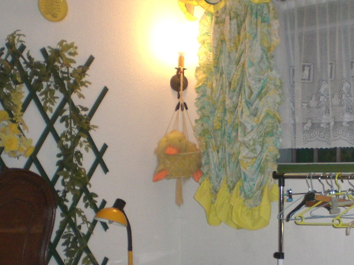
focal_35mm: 68
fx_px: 696
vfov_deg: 21.3
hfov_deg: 28.0
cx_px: 278
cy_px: 214
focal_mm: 6.3
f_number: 3.1
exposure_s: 1/60
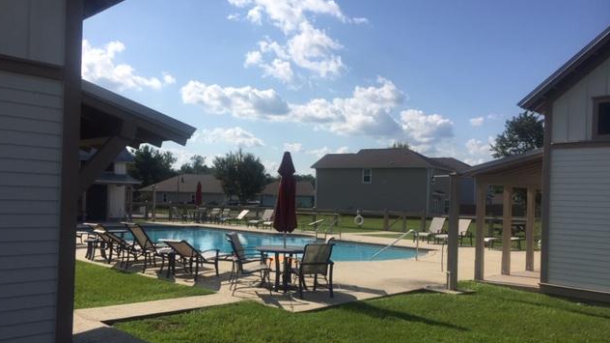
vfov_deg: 36.5
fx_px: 517
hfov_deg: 61.0
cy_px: 200
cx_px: 302
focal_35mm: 32
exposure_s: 1/3968
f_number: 2.2
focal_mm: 4.15
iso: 32
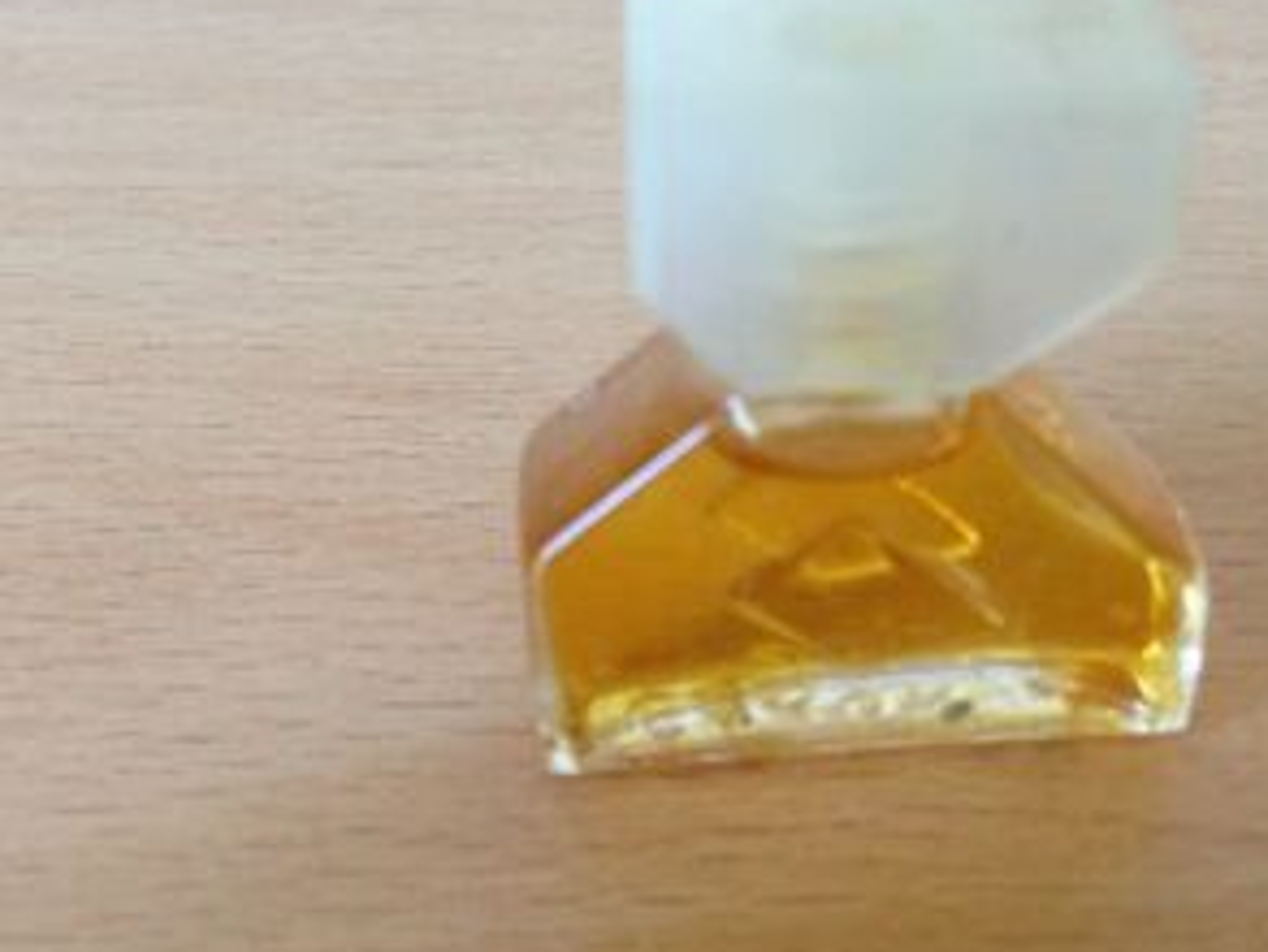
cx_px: 762
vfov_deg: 27.0
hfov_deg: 35.4
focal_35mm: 54
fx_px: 1979
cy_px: 446
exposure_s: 1/20
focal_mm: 4.13
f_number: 2.4
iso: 100
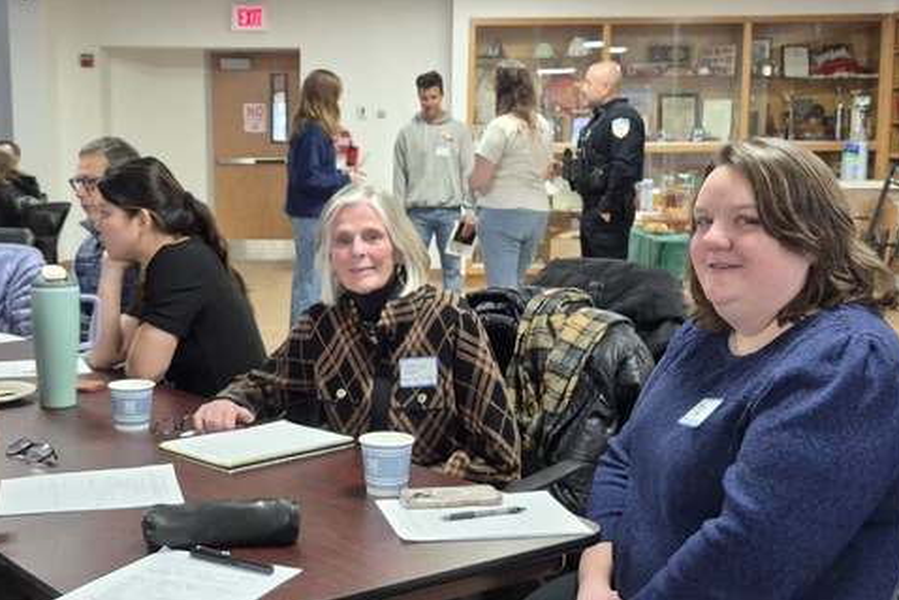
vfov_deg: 27.0
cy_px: 312
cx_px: 359
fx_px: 1249
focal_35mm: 50
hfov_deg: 39.4
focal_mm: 5.4
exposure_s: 1/120
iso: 500
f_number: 1.8
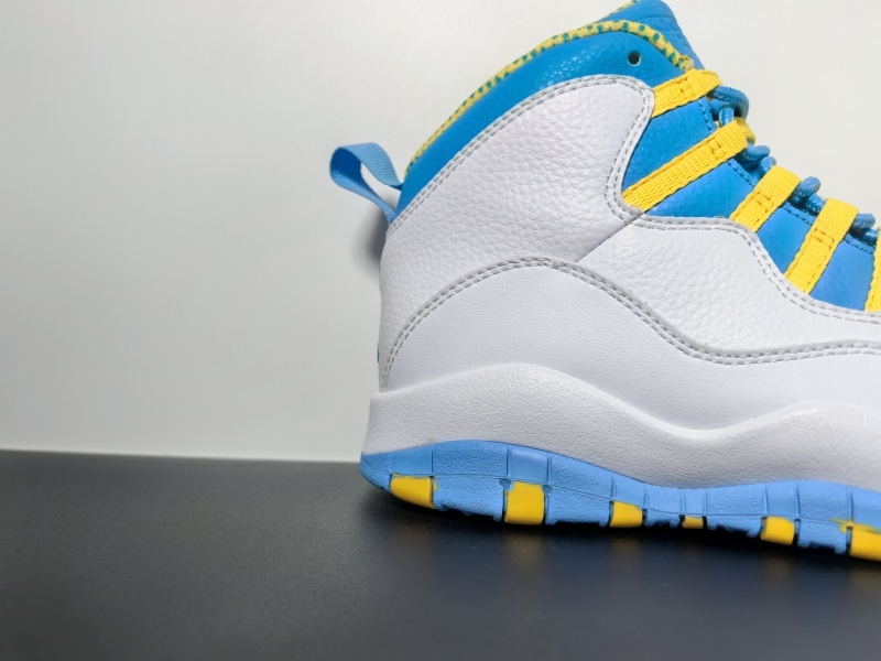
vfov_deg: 51.4
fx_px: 687
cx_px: 440
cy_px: 330
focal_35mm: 27
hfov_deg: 65.3
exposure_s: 1/2079
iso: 640
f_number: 2
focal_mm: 6.98
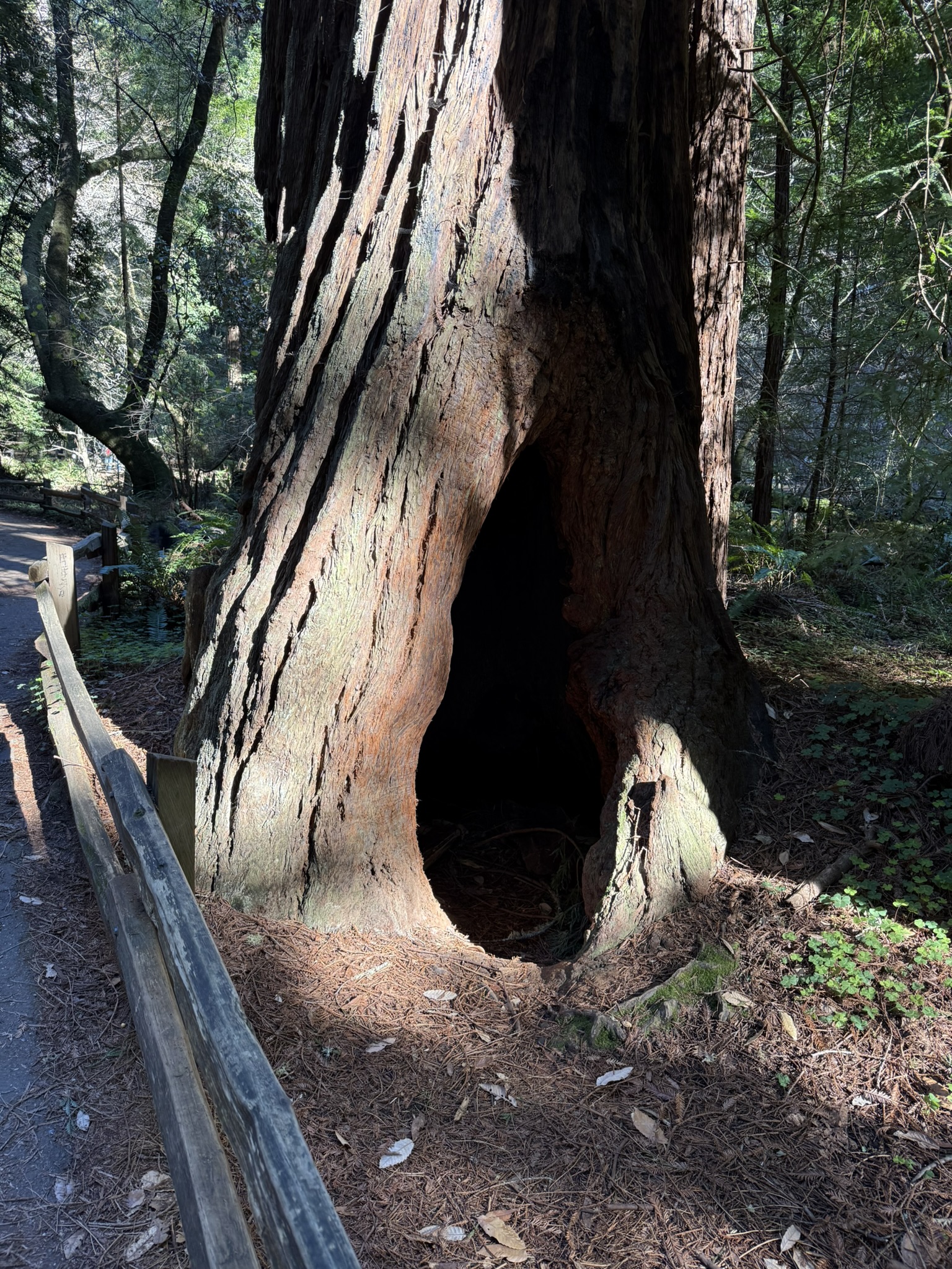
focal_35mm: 24
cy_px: 634
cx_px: 476
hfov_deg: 56.8
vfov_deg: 71.6
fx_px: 880
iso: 160
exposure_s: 1/121
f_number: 1.78
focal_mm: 6.76
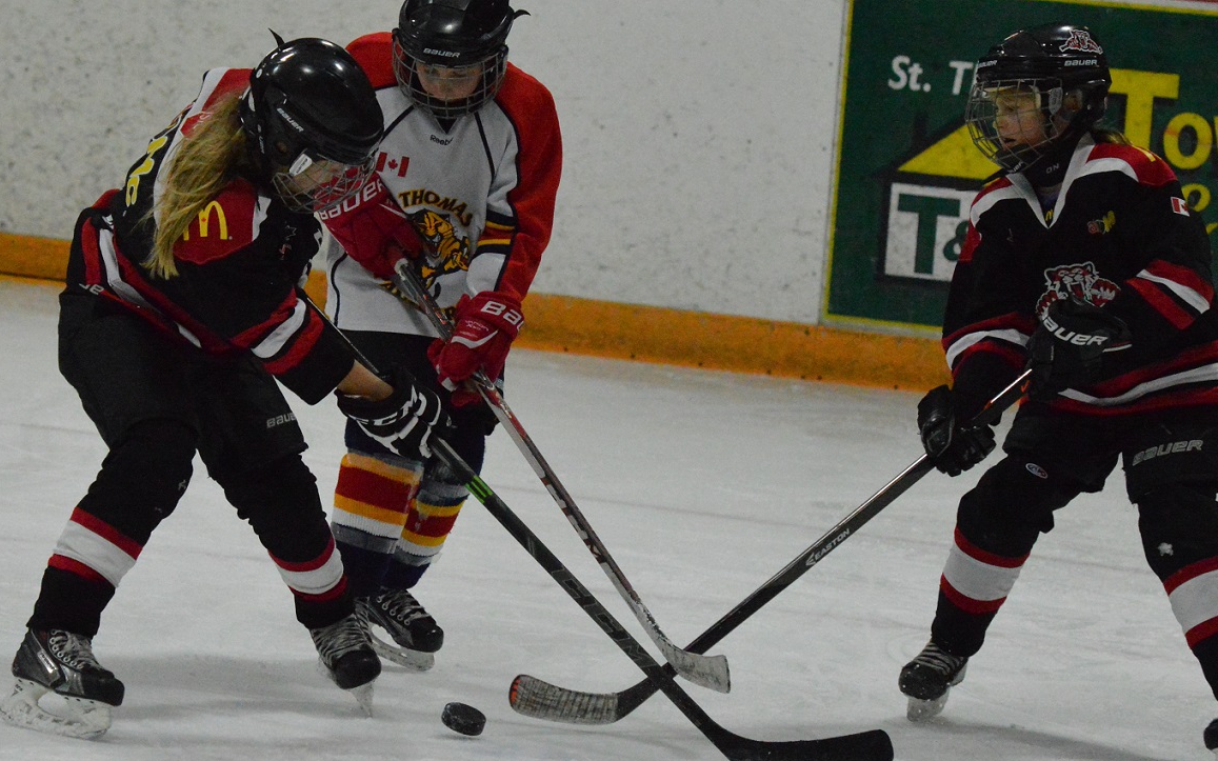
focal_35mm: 151
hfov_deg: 13.9
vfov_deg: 8.7
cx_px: 610
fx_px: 5012
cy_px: 374
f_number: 5
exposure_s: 1/1250
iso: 6400
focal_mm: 98
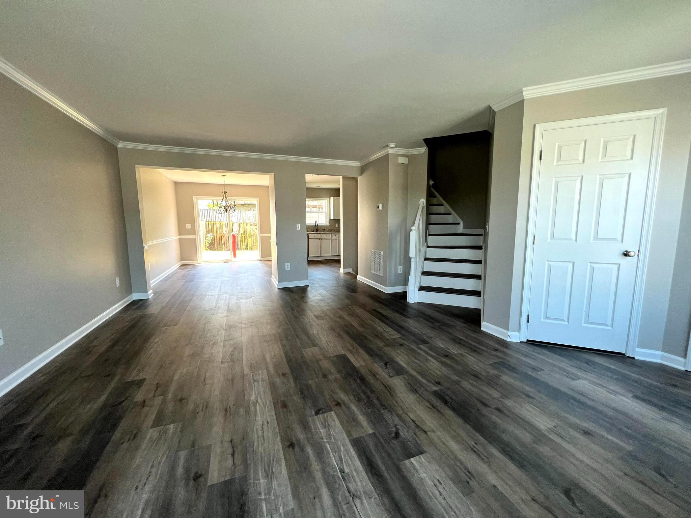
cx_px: 346
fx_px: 260
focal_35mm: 13
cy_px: 259
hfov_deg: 106.2
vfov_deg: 89.9
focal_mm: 1.57
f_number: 1.8
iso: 80
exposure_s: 1/99
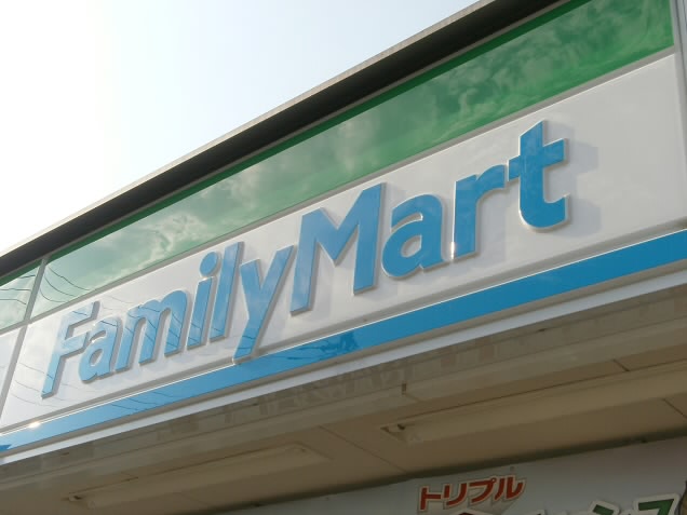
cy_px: 258
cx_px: 344
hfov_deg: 41.2
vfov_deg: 31.5
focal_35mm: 46
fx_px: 913
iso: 100
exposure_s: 1/1000
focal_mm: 8.1
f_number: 3.8
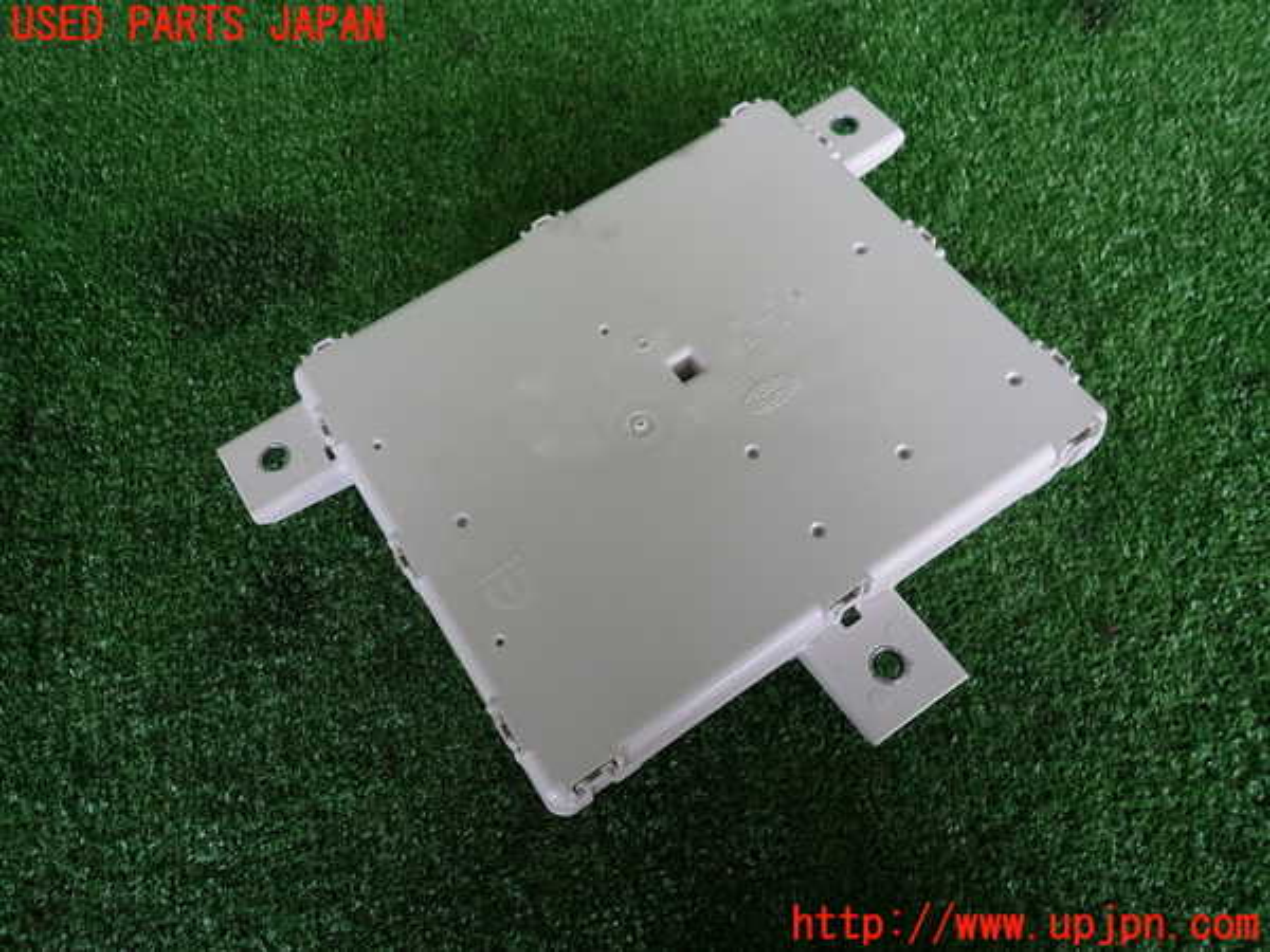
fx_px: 917
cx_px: 635
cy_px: 476
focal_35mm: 25
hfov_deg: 69.4
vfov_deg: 54.9
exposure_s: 1/60
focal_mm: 4.5
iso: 200
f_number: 2
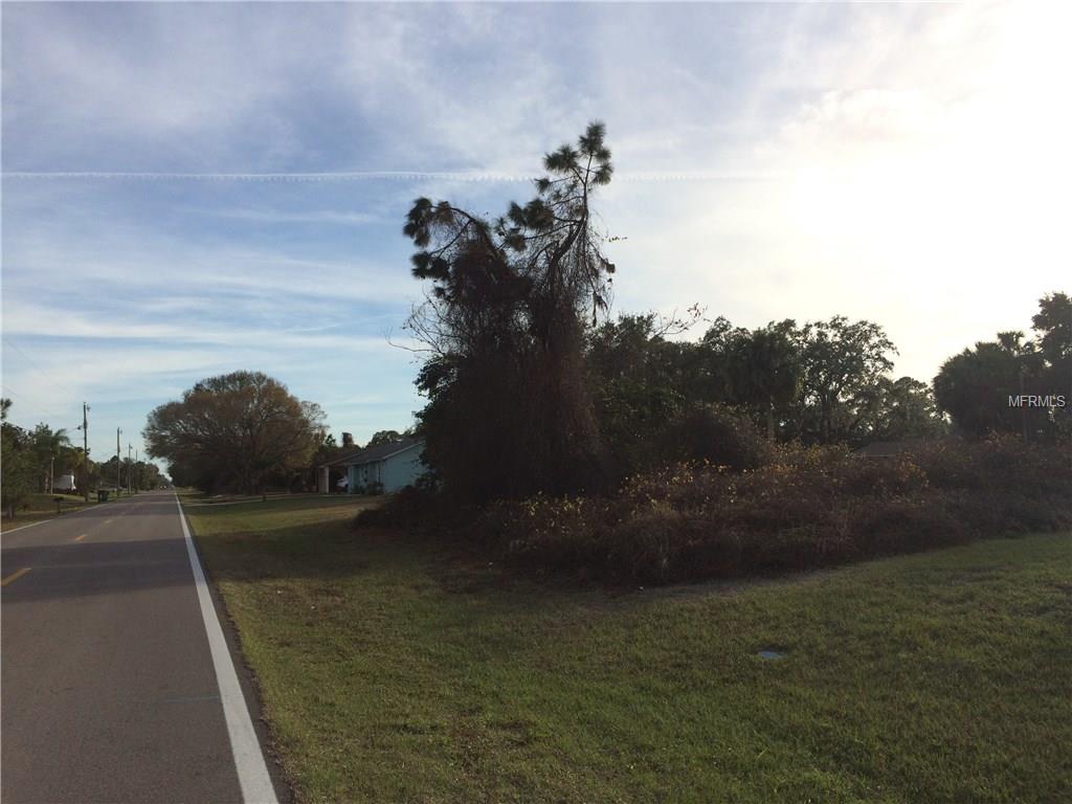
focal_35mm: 29
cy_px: 402
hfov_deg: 61.7
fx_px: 898
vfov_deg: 48.2
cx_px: 536
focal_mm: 4.15
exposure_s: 1/2053
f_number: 2.2
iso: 32
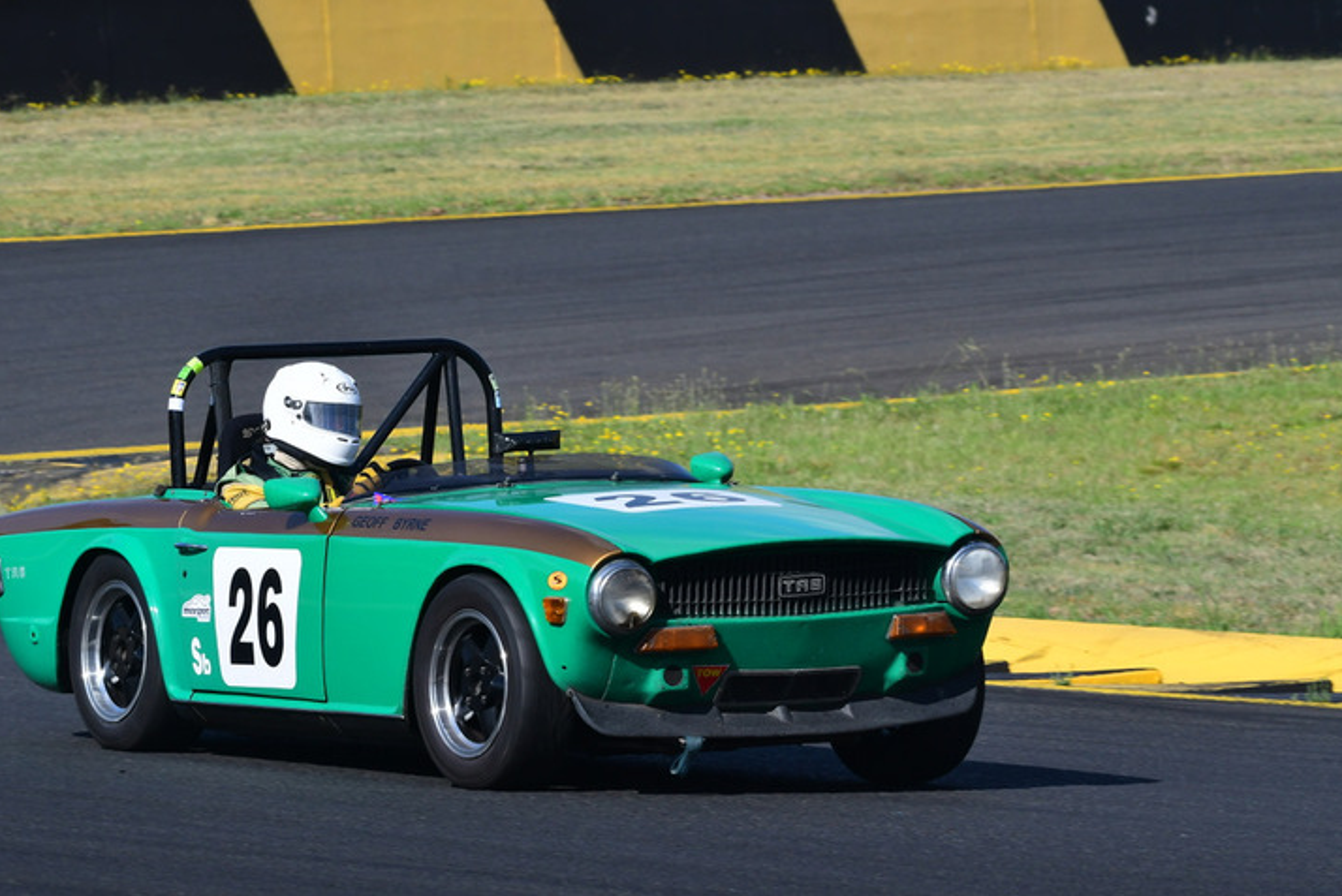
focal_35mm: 336
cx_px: 628
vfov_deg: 4.1
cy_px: 396
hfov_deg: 6.1
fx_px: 12532
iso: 400
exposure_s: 1/640
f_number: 11
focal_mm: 200
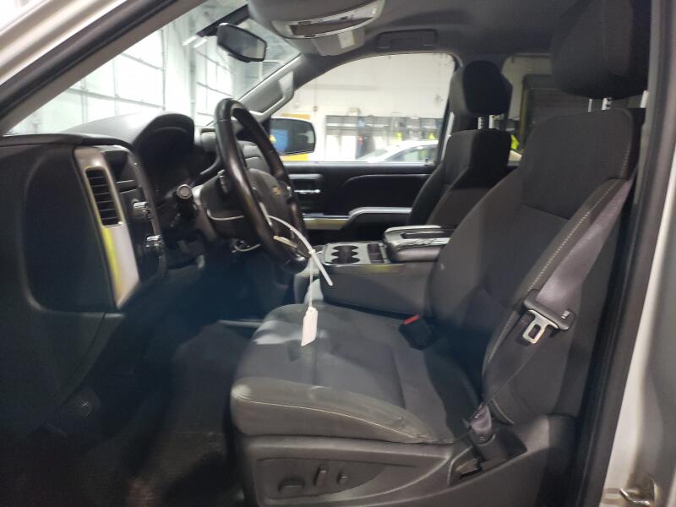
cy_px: 254
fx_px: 508
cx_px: 338
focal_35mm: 26
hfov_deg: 67.3
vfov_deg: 53.1
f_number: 1.5
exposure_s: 1/30
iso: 336
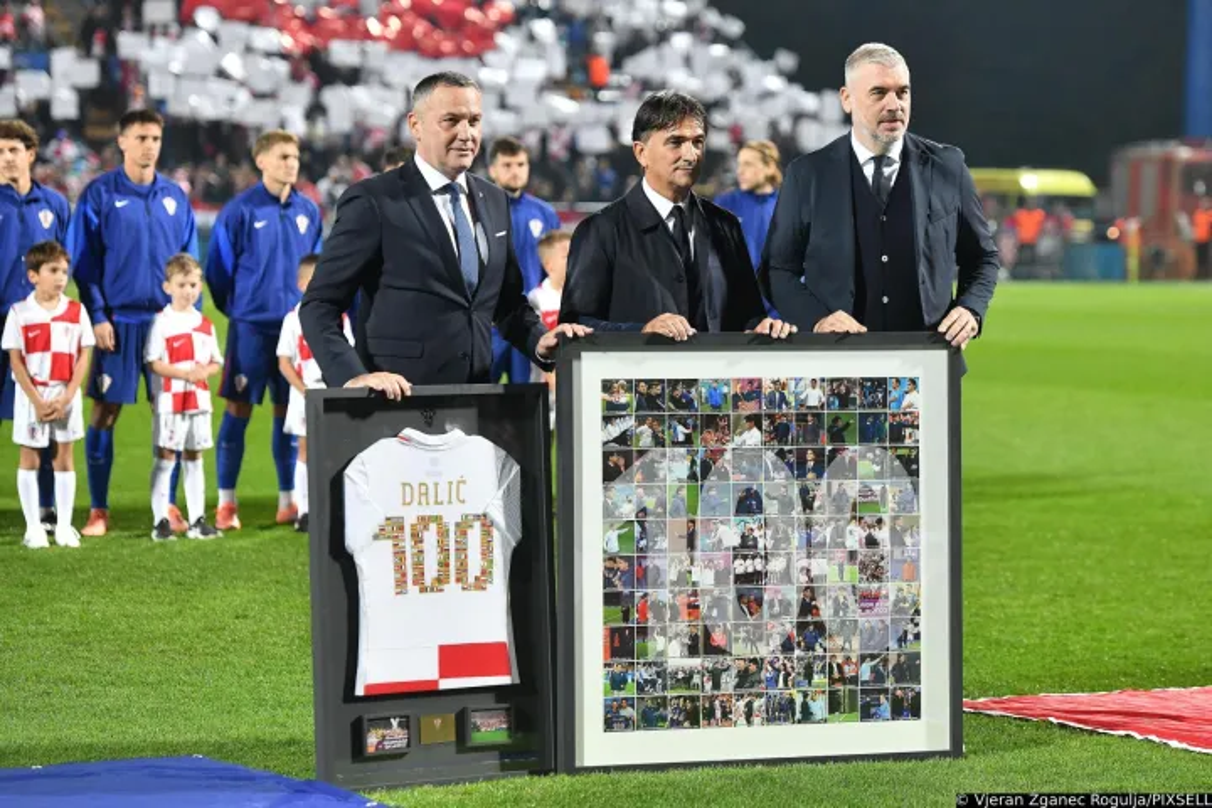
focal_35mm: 120
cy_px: 404
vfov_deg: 11.4
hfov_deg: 17.1
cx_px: 606
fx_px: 4040
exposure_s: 1/500
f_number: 5
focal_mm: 120
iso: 2000
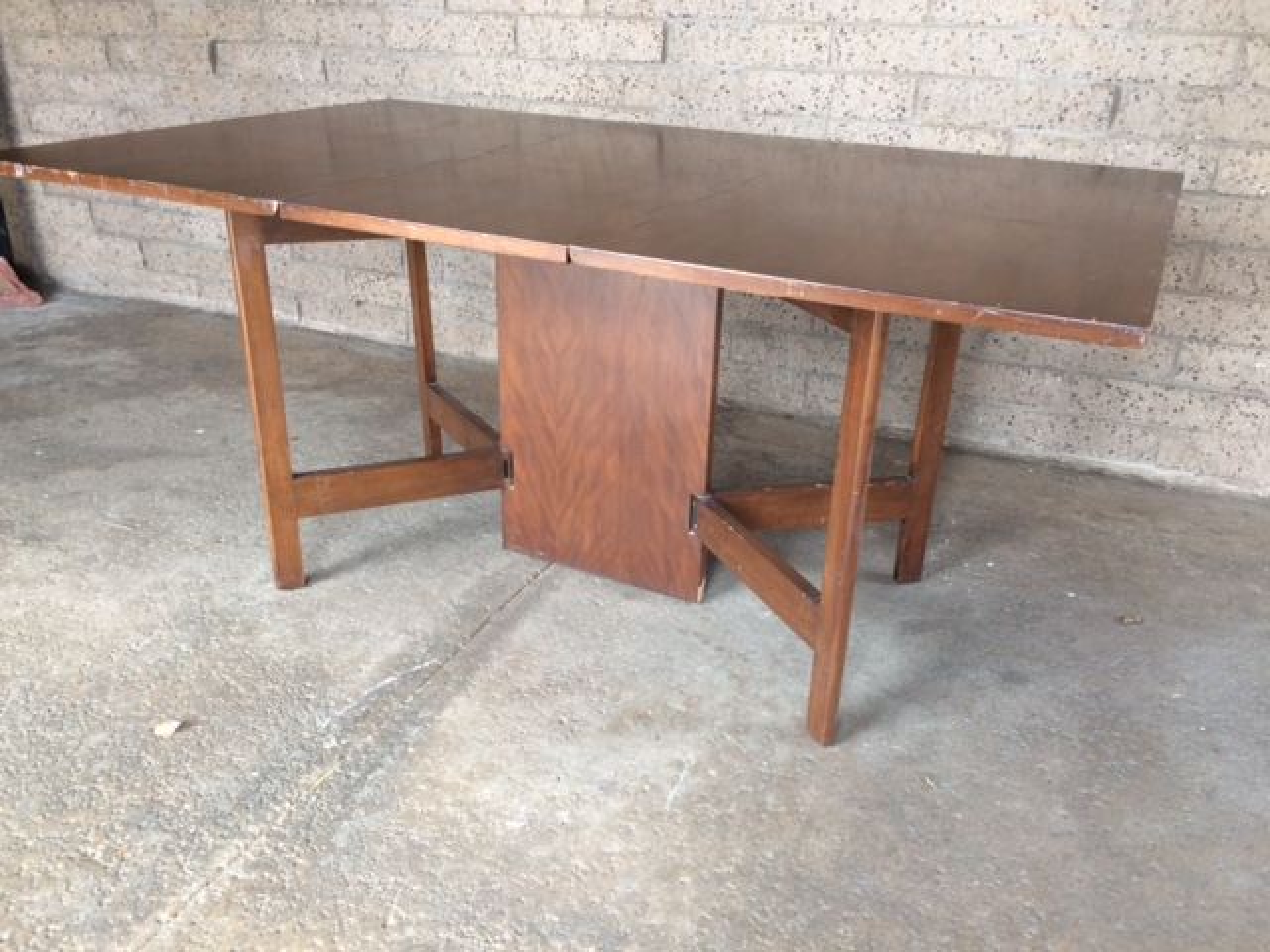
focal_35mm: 29
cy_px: 476
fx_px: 1064
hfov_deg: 61.7
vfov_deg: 48.2
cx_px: 635
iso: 40
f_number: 2.2
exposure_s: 1/60
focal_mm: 4.15
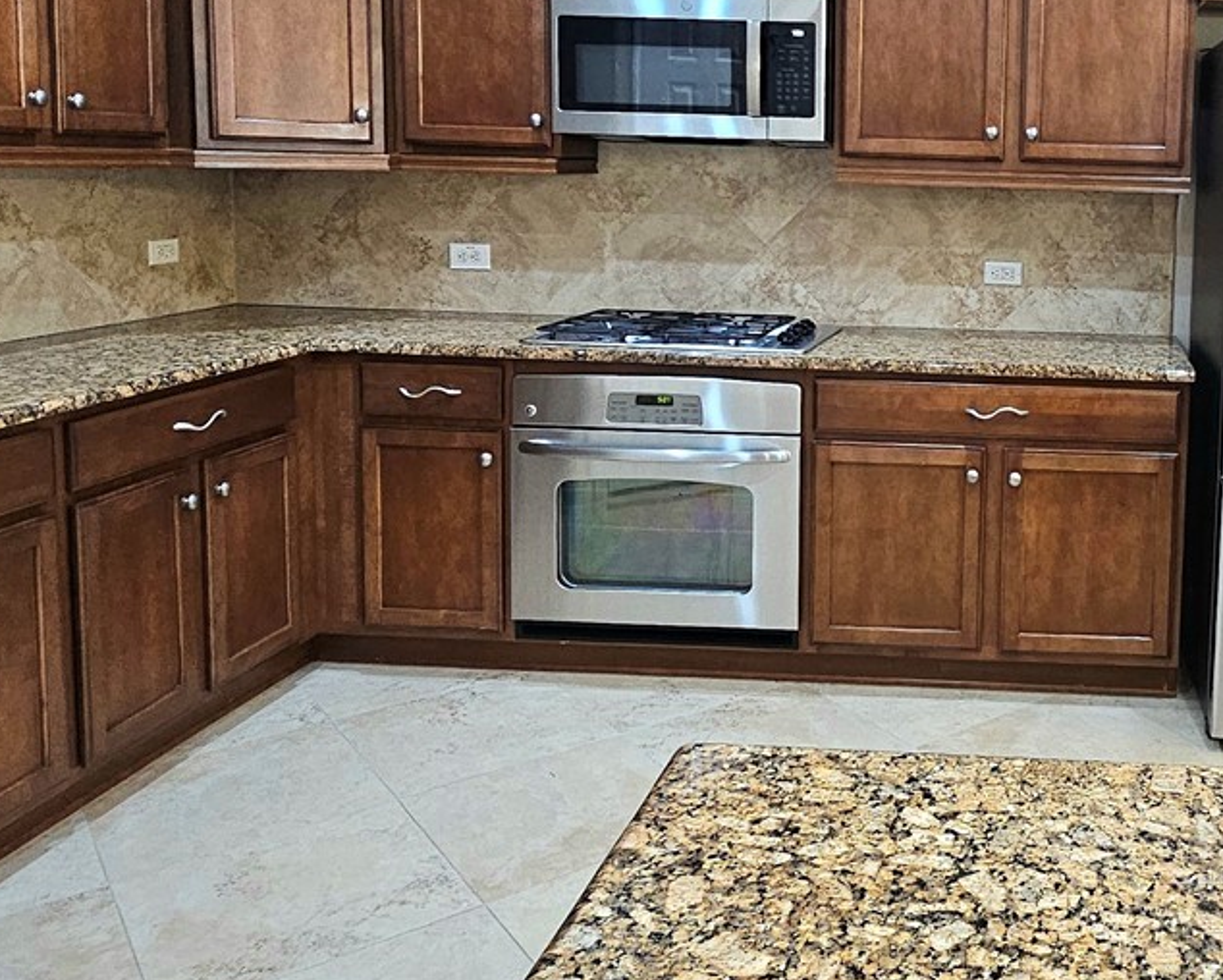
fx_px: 1159
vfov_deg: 44.6
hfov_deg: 51.2
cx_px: 1022
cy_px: 270
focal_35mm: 32
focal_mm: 2.2
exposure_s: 1/60.2
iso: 320
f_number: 2.2
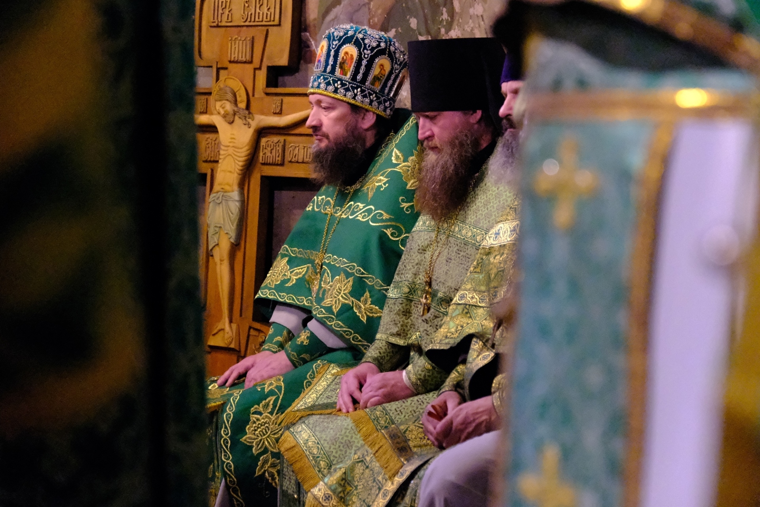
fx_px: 1752
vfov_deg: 16.5
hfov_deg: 24.5
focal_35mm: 83
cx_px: 380
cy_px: 254
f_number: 3.6
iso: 25600
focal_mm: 55
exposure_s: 1/200
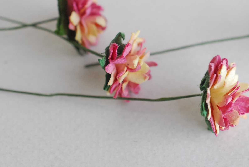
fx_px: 672
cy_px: 60
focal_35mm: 97
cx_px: 180
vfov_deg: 14.1
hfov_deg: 20.9
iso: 640
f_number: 5.6
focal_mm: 40
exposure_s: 1/100
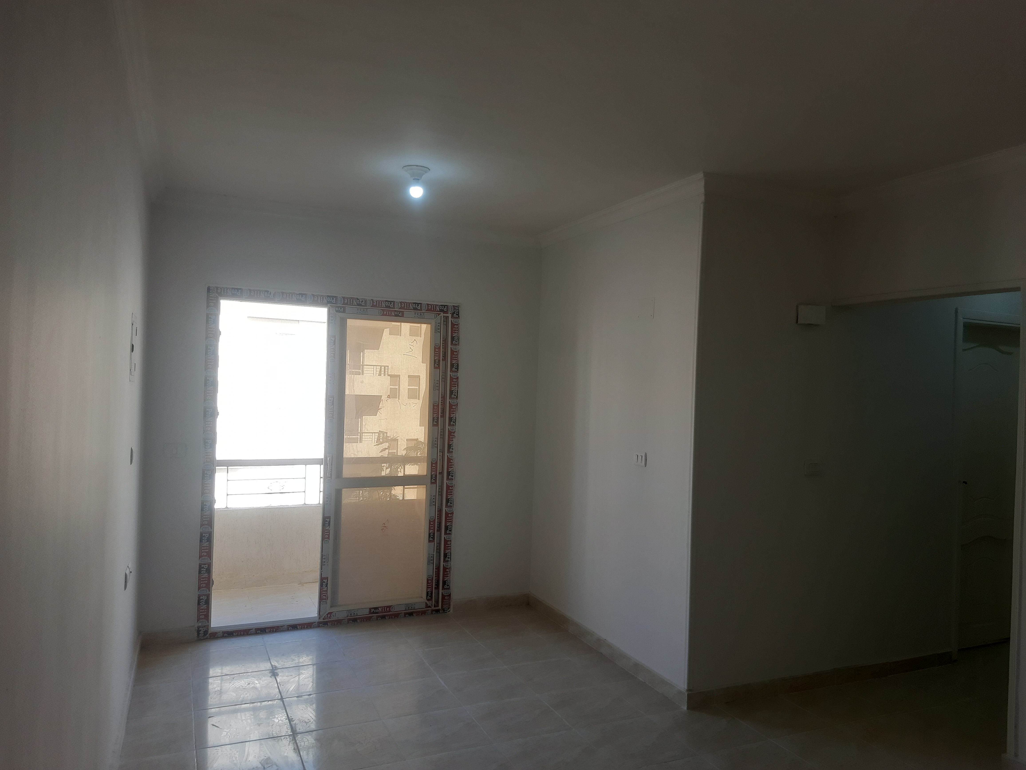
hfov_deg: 71.6
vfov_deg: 56.8
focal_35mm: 24
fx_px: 711
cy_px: 385
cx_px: 513
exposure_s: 1/100
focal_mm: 5.23
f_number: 1.8
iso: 32
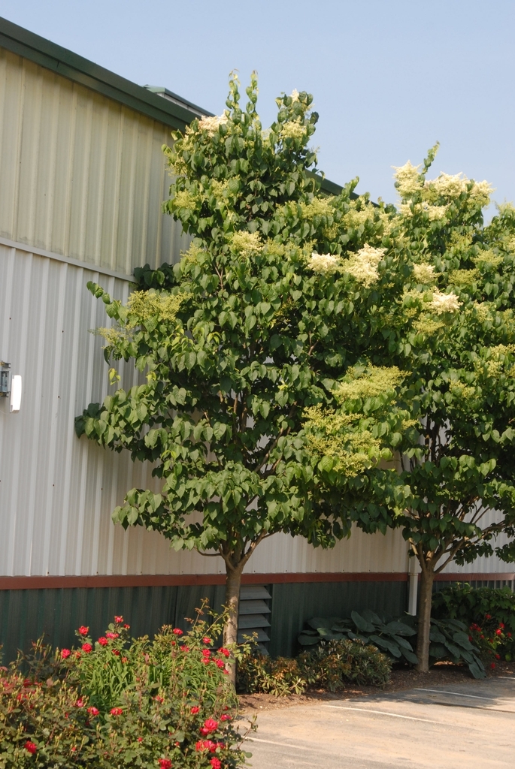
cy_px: 384
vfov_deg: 20.9
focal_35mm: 98
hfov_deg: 14.1
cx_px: 258
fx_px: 2087
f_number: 9
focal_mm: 65
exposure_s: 1/320
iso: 400
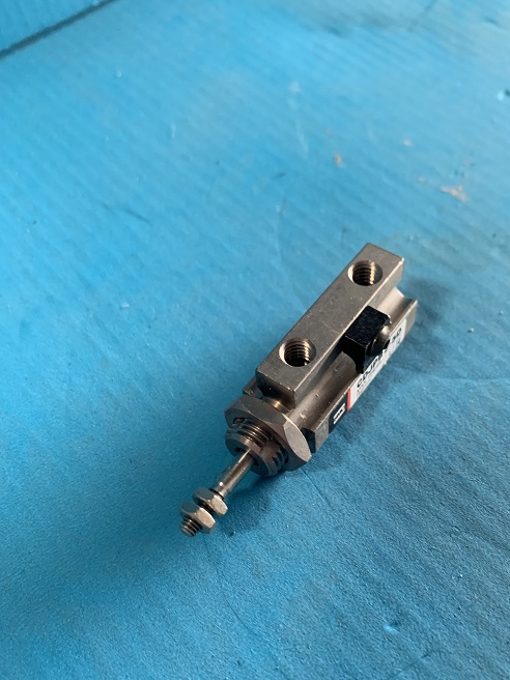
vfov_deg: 56.6
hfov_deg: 43.9
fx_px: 629
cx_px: 313
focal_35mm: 32
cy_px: 384
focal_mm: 4.25
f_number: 1.8
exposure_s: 1/60
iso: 250
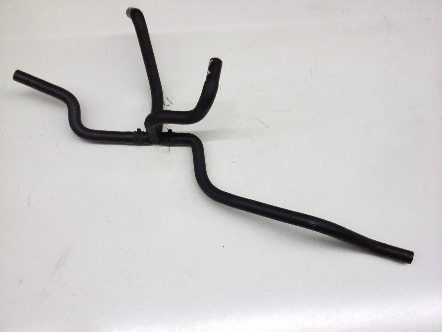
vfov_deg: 44.2
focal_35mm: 32
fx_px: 409
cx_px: 221
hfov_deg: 56.8
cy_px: 166
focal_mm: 3.4
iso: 200
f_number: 2.4
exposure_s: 1/24
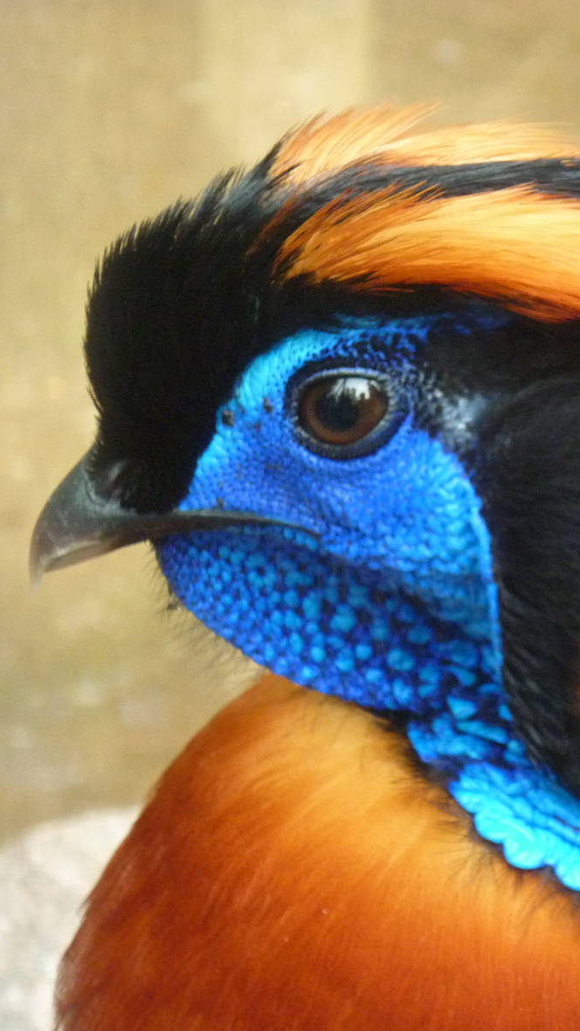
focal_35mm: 193
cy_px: 516
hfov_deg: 6.3
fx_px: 5274
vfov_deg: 11.2
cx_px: 488
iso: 400
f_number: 5.9
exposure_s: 1/100
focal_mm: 22
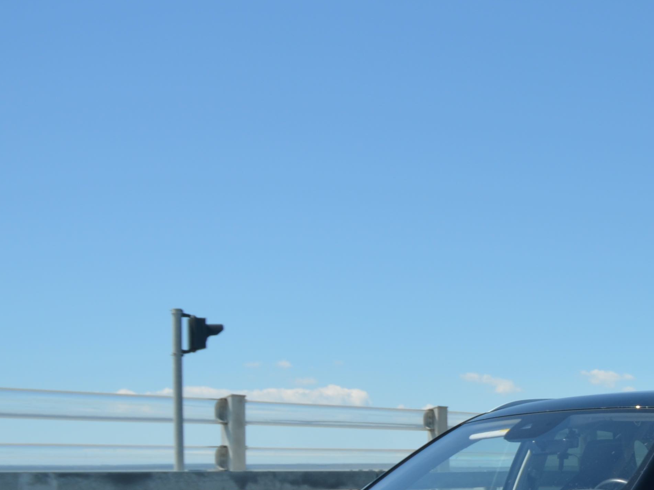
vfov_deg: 21.2
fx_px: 1266
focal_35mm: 67
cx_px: 813
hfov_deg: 25.6
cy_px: 492
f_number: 9
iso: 100
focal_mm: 18
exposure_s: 1/320
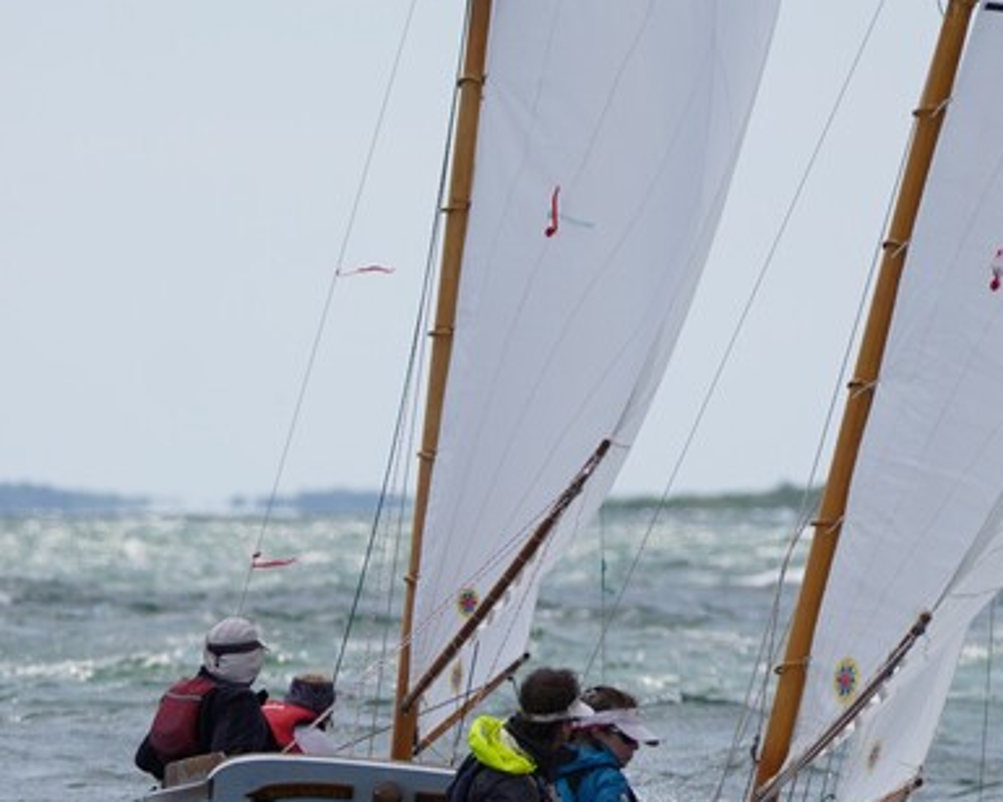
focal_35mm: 737
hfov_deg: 2.6
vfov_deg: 2.1
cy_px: 473
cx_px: 563
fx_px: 21878
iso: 200
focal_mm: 252
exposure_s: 1/1250
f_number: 5.6
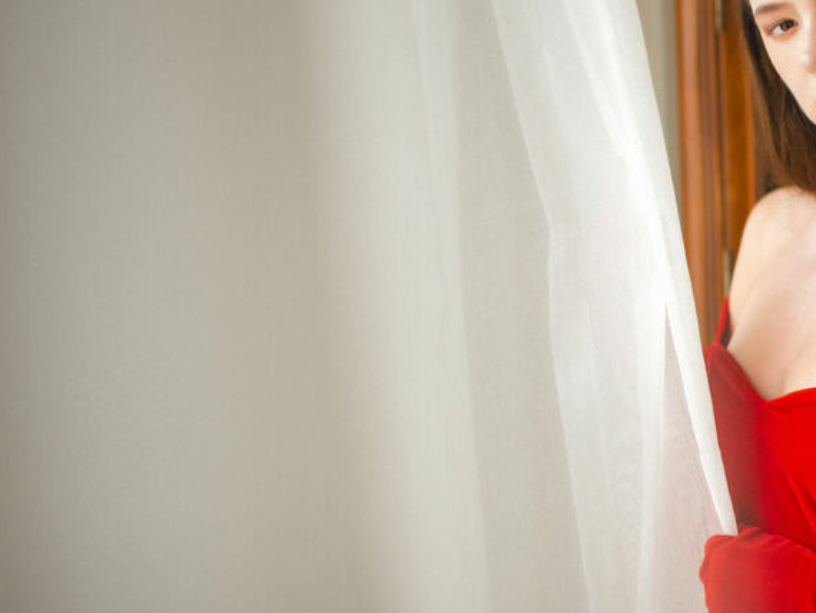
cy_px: 238
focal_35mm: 62
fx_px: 1462
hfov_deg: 30.2
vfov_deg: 23.6
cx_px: 686
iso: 250
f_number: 1.4
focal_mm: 35
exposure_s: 1/1600
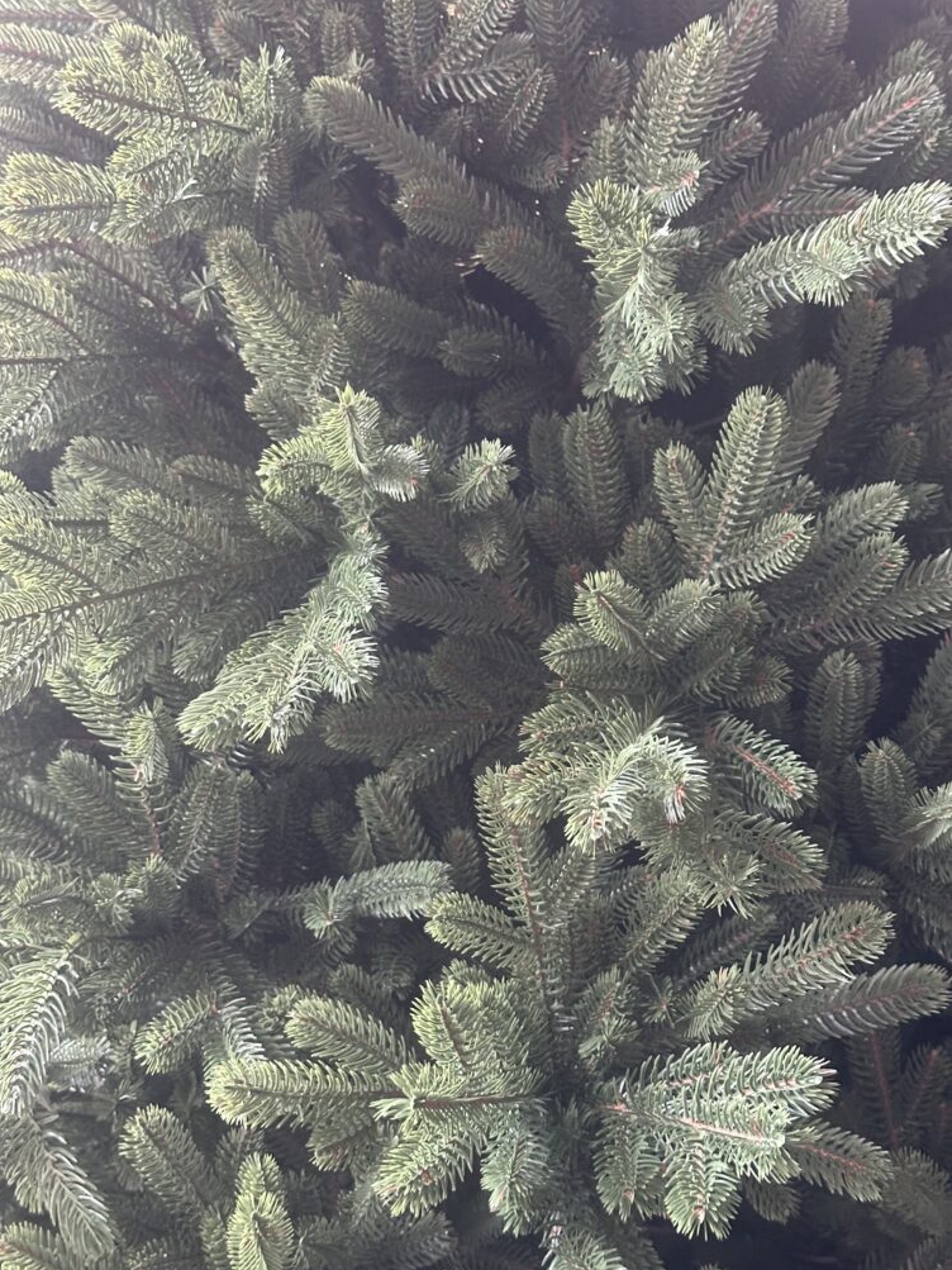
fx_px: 1797
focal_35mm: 49
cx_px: 468
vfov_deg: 38.9
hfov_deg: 29.7
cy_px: 624
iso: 500
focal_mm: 6.86
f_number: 1.78
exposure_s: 1/37
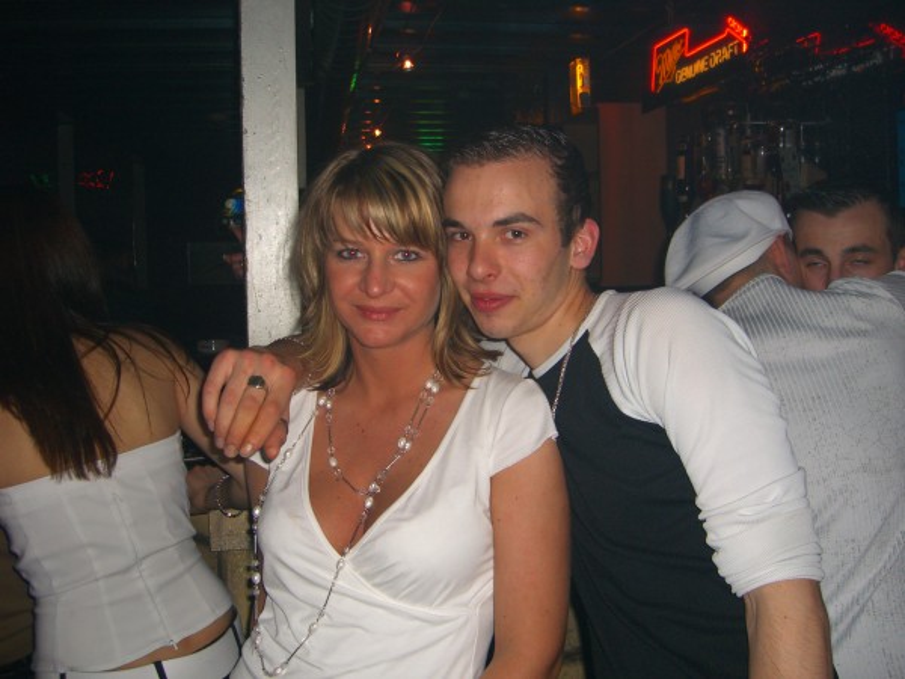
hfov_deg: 49.0
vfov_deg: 37.7
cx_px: 452
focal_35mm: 38
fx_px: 993
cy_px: 340
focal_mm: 7.9
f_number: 2.8
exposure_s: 1/60
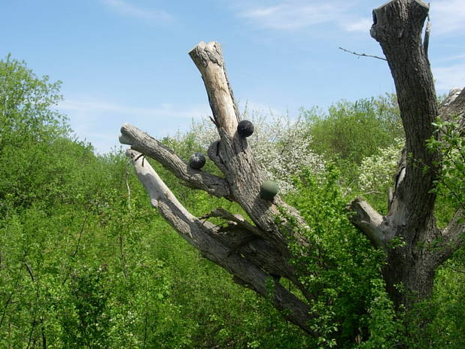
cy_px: 166
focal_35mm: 40
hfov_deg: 46.8
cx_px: 226
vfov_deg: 36.0
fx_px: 538
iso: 64
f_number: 4.8
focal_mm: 7.8
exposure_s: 1/406
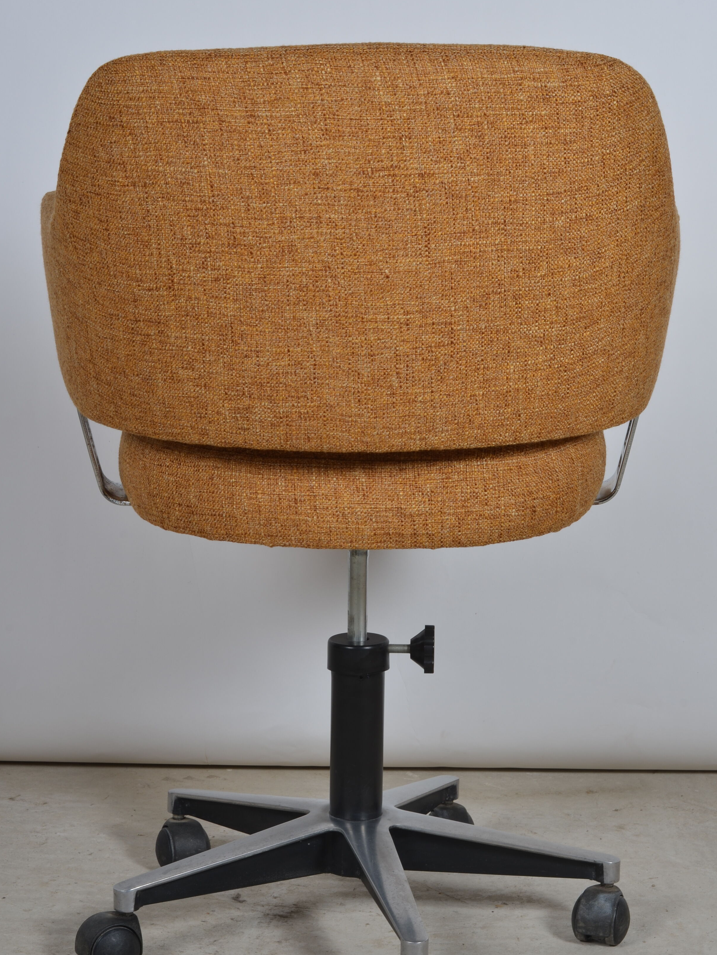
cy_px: 495
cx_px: 357
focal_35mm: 82
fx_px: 2265
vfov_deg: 23.8
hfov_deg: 18.0
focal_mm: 50
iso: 100
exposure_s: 1/125
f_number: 14
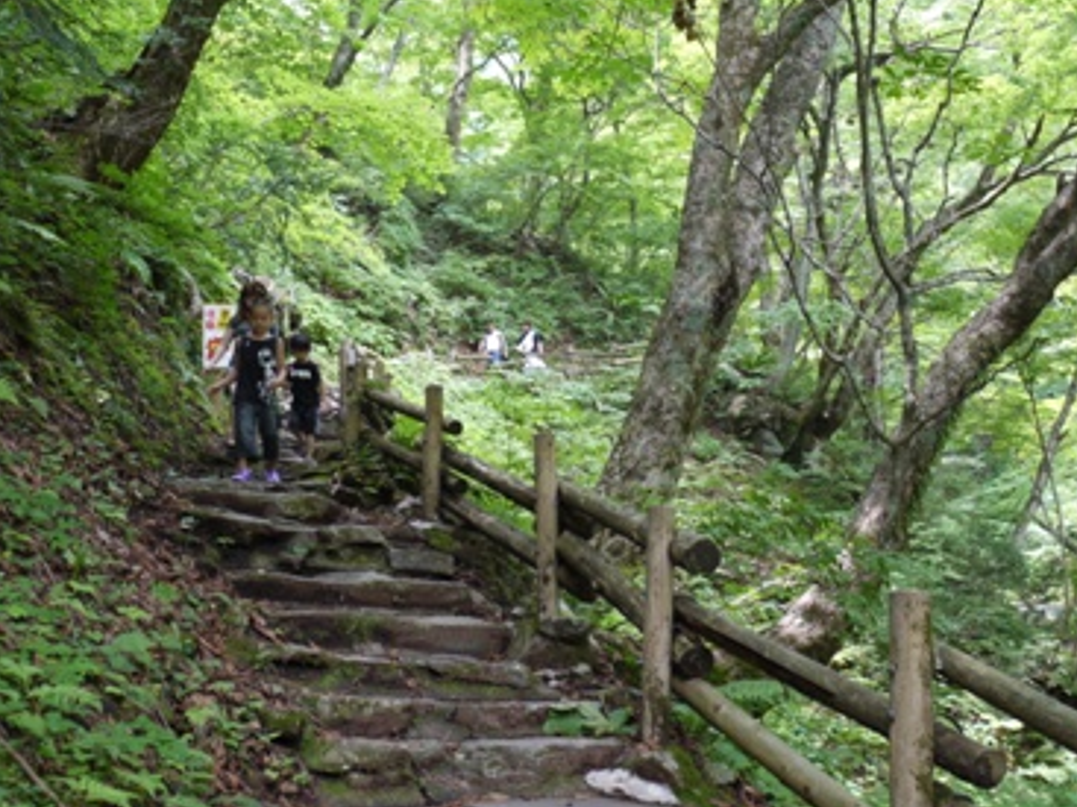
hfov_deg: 42.8
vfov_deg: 32.8
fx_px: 1369
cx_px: 461
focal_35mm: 44
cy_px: 464
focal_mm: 18
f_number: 3.9
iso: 200
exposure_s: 1/30
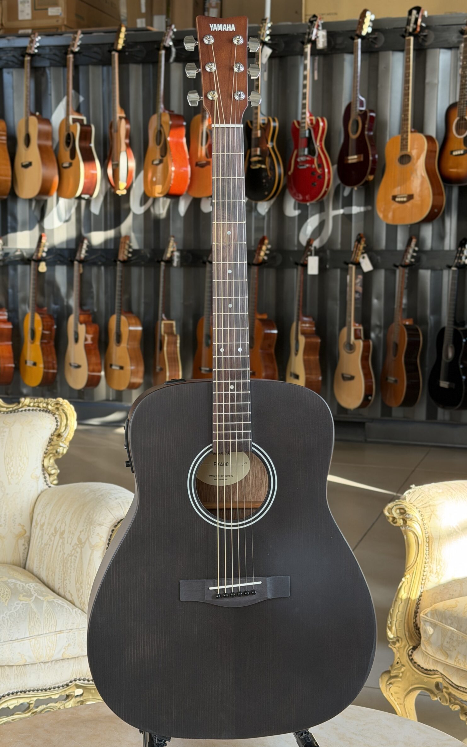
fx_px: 1120
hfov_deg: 23.6
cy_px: 376
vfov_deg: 36.9
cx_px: 227
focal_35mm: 55
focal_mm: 6.76
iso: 160
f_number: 1.78
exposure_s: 1/108
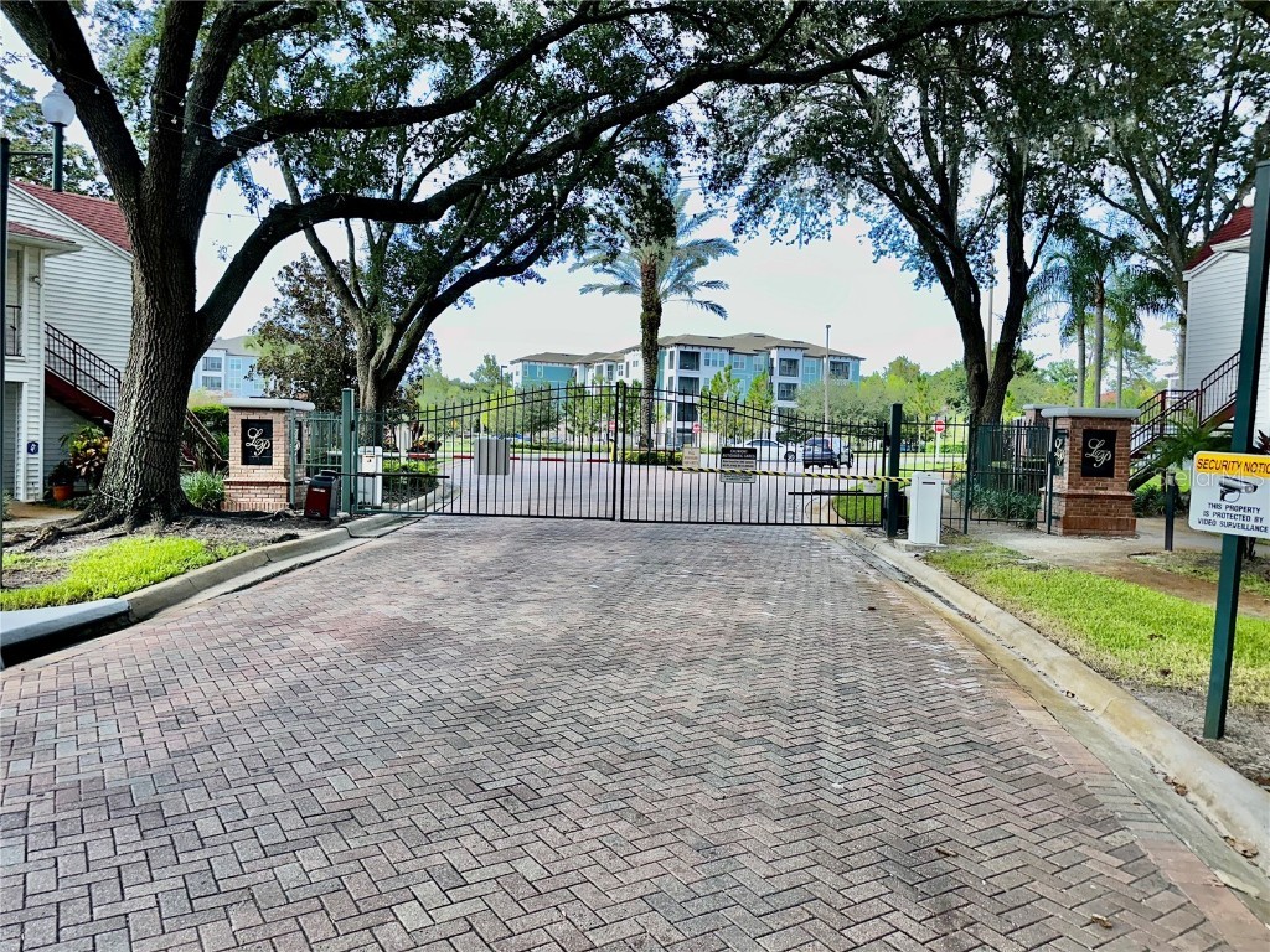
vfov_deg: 56.8
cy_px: 476
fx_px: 881
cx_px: 635
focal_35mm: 24
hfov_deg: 71.6
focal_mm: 6.86
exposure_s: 1/999
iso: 50
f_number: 1.78
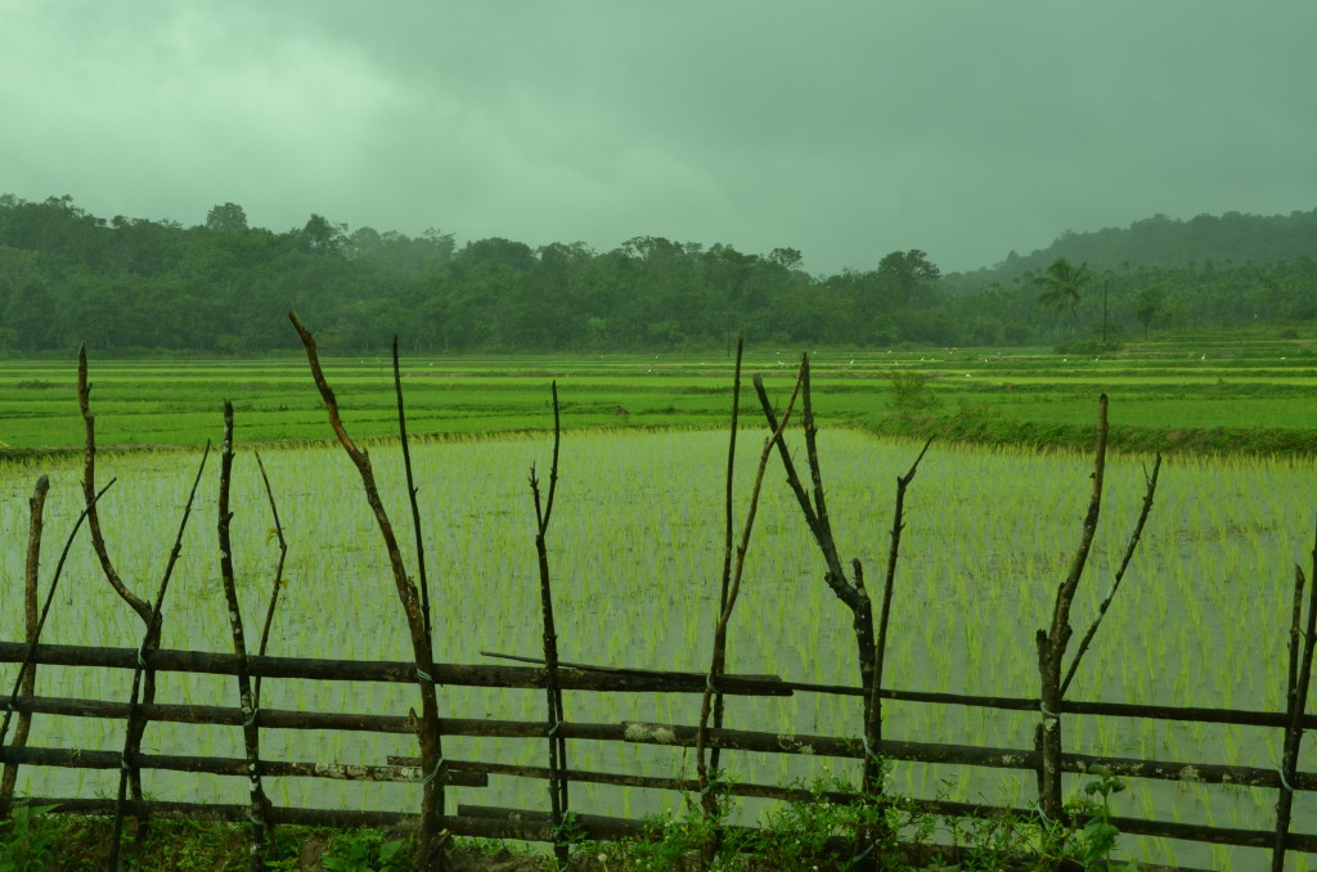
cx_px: 658
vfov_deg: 25.6
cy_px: 436
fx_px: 1916
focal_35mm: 52
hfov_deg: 37.9
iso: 200
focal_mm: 35
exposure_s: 1/200
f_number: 9
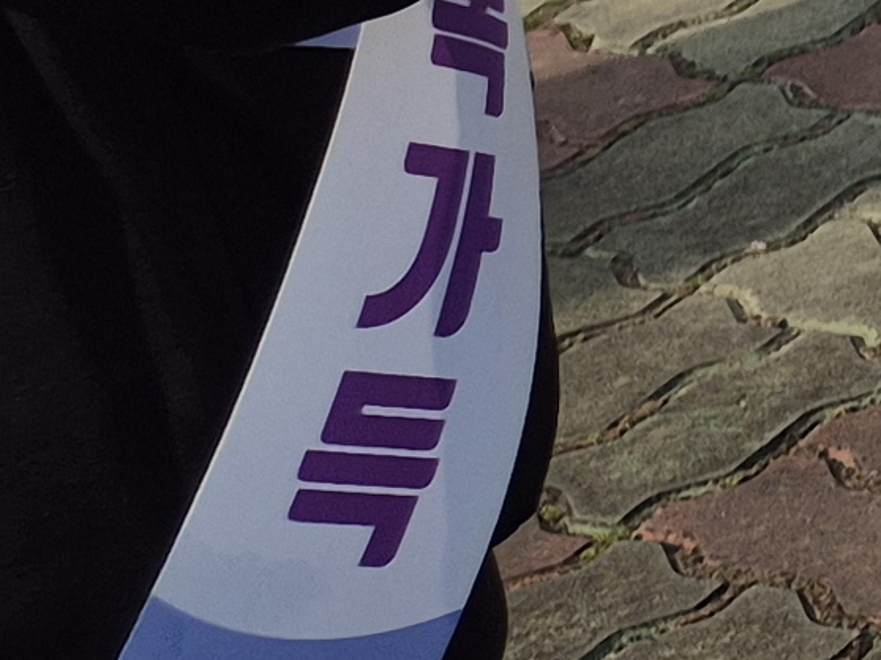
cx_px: 2618
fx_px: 4198
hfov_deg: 9.5
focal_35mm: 165
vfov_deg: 7.5
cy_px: -1581
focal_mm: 5.4
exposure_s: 1/1980
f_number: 1.8
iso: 25
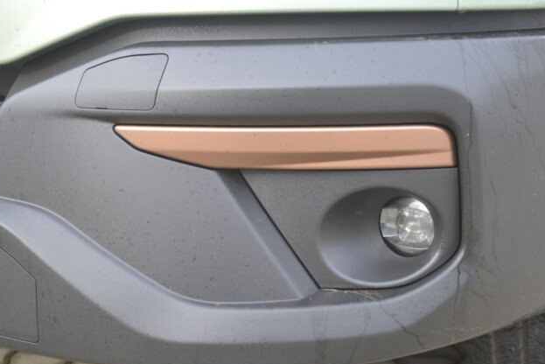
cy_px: 189
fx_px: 969
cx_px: 250
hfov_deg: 31.4
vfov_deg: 21.3
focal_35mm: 64
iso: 360
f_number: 5.6
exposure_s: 1/125
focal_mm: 38
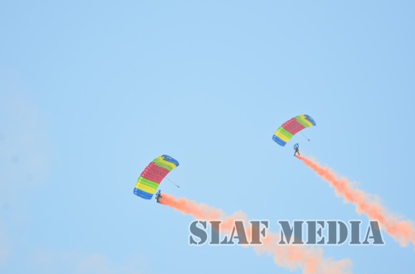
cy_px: 137
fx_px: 6900
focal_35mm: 600
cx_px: 208
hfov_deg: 3.4
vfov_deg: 2.3
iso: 200
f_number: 5.6
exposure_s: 1/400
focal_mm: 400
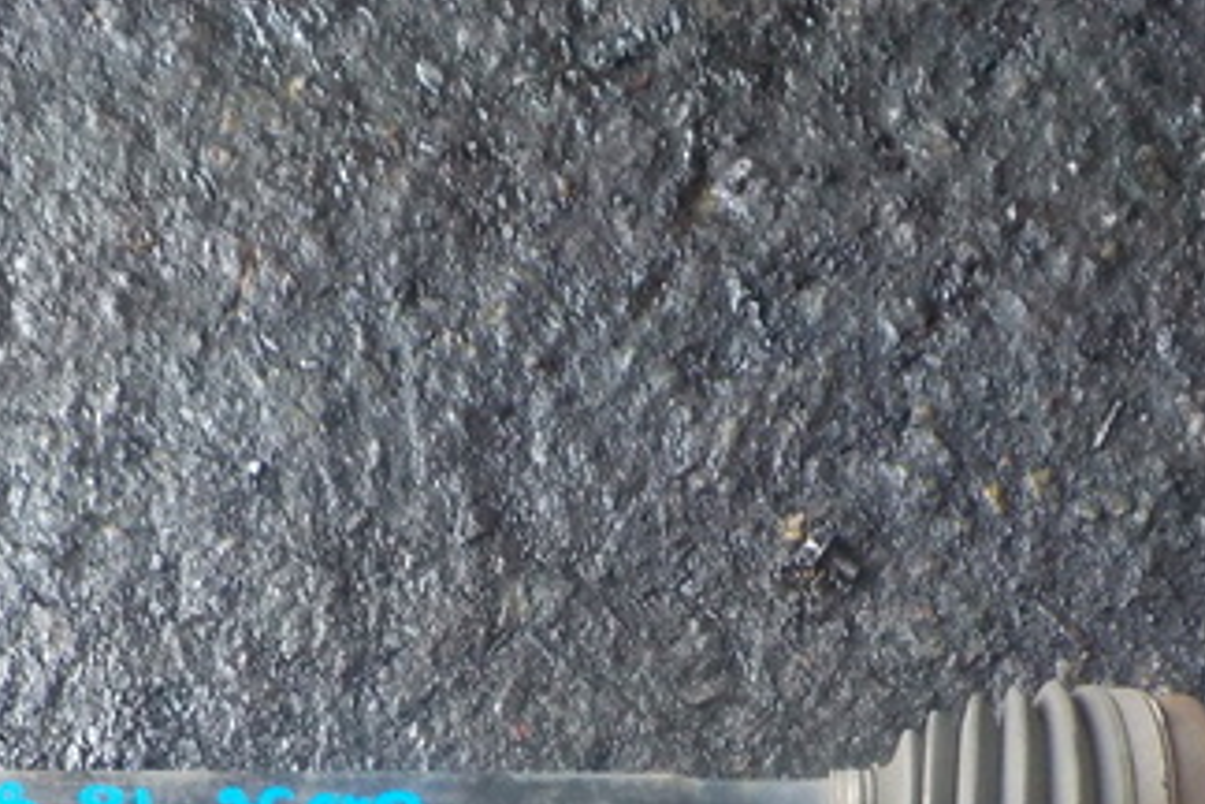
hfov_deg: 26.3
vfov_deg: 16.7
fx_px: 2577
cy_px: 1046
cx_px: 517
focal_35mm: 77
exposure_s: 1/30
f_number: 3.3
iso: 220
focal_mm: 4.1
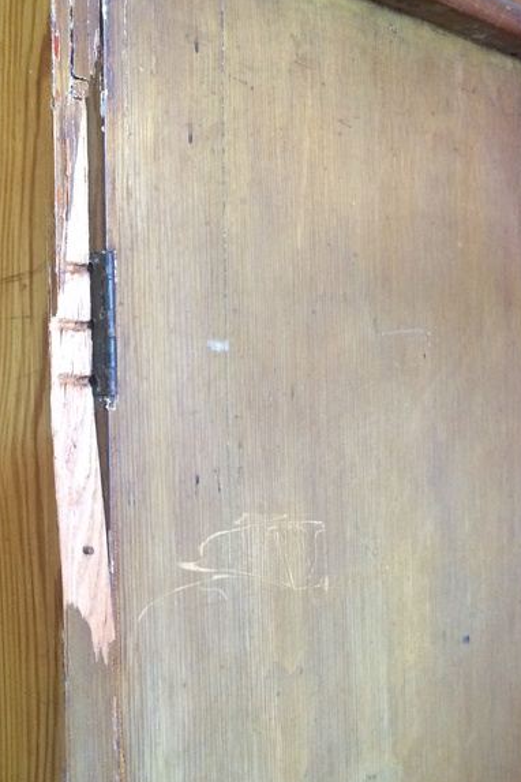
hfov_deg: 26.6
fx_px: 1064
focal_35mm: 49
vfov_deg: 40.3
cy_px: 360
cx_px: 57
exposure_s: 1/30
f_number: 2.2
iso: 200
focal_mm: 4.12
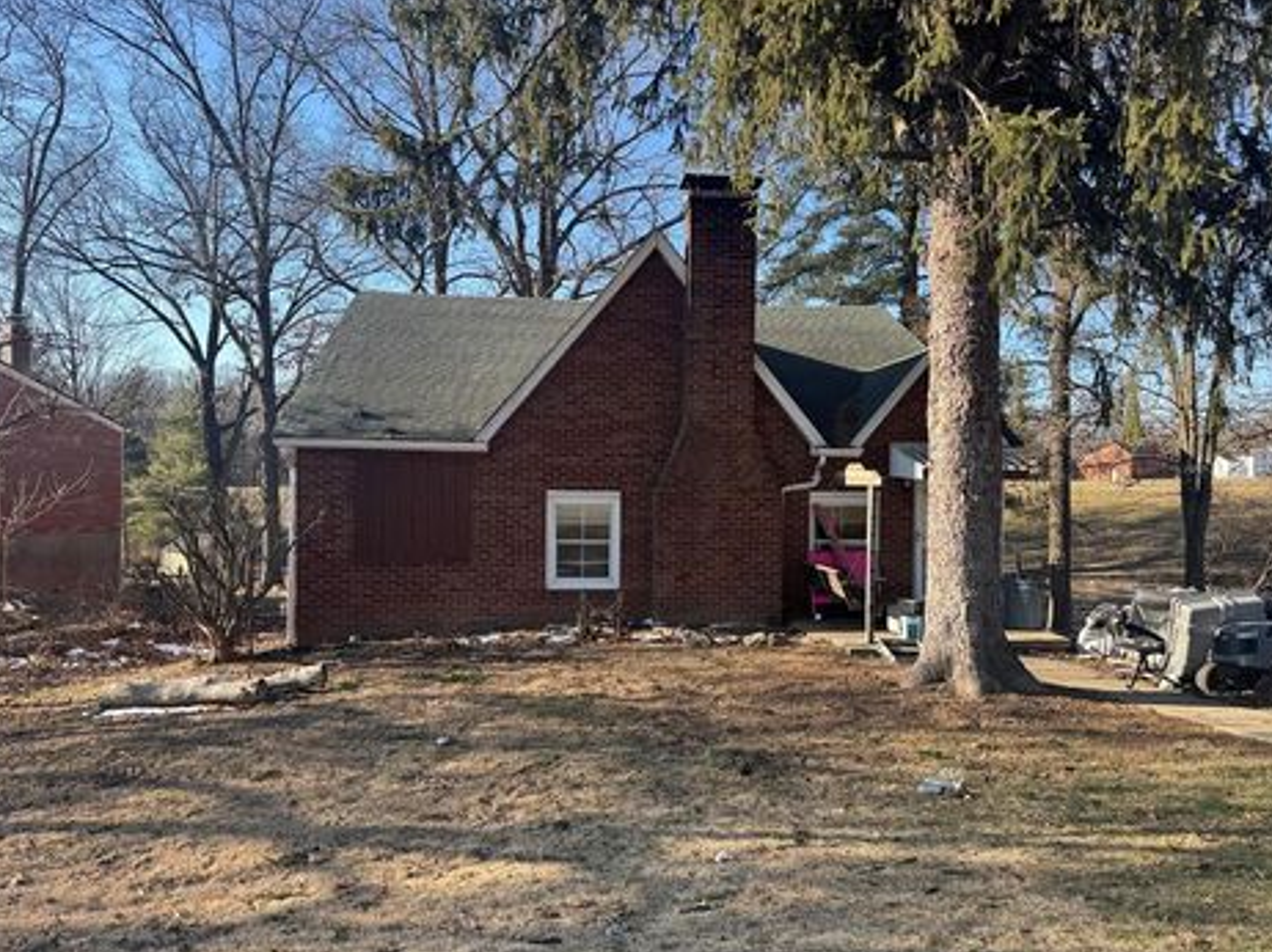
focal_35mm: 26
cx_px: 655
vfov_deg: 53.0
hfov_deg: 67.3
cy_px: 505
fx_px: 955
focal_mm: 6.76
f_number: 1.78
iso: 80
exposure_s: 1/1151
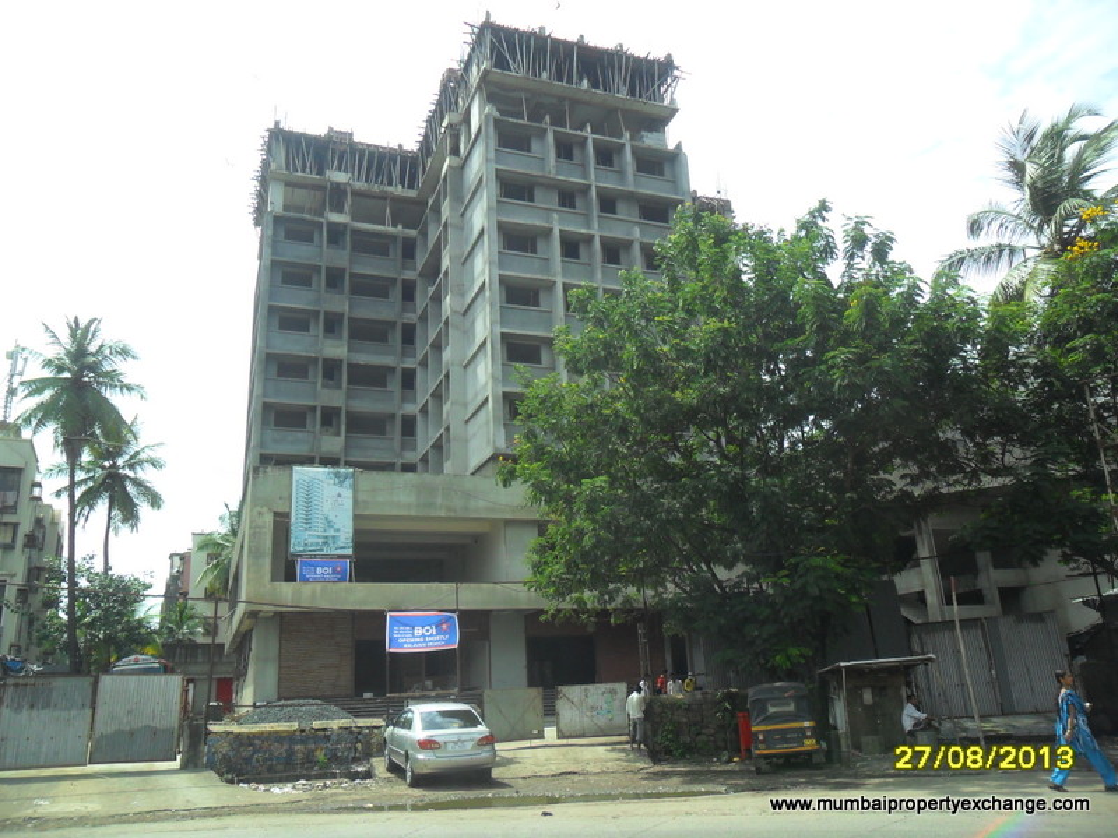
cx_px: 559
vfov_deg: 51.4
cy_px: 419
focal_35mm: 27
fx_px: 872
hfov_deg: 65.3
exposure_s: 1/1000
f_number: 3.5
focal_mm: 4.9
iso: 100
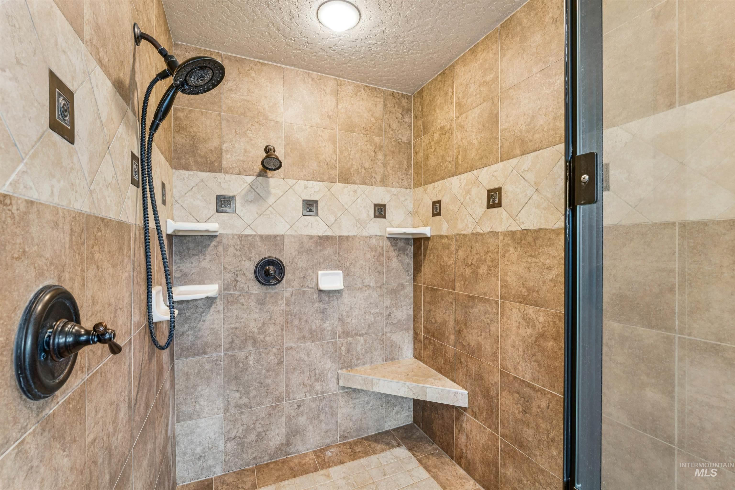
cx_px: 368
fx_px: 321
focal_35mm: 16
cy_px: 245
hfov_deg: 97.8
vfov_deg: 74.8
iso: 400
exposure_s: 1/2.5
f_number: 13
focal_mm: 15.7
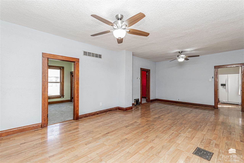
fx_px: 102
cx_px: 122
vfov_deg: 77.3
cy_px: 82
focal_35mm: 15
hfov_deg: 100.4
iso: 1100
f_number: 10
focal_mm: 10
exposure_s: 1/60
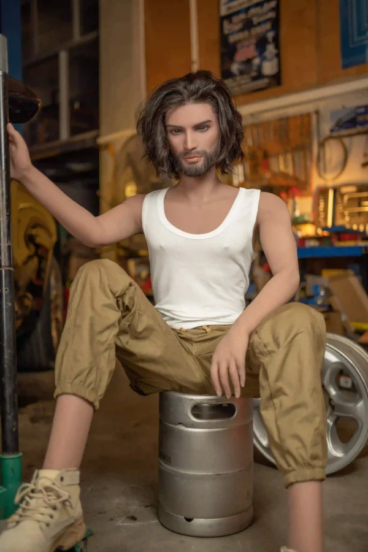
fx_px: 613
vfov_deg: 48.5
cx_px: 184
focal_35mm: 40
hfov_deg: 33.4
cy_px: 276
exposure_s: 1/60
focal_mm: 40
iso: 250
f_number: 2
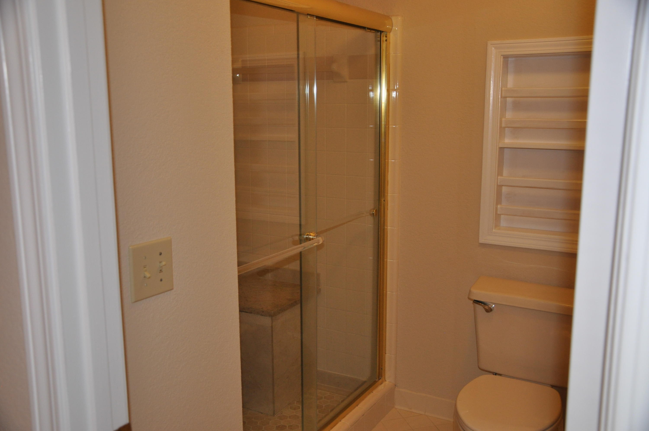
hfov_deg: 53.2
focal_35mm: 36
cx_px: 324
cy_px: 216
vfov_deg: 36.8
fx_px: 648
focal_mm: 24
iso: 800
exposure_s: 1/60
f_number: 3.8
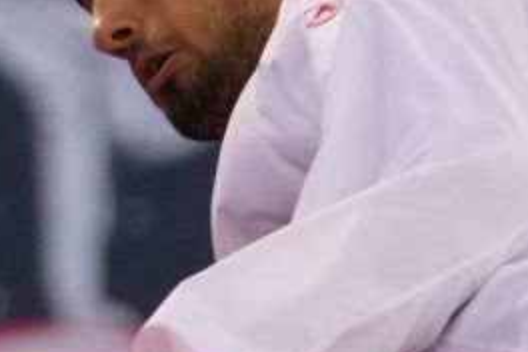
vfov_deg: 0.7
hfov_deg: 1.0
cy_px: 396
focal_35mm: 2042
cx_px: 408
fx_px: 29947
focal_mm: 200
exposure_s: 1/1000
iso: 2000
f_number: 2.8
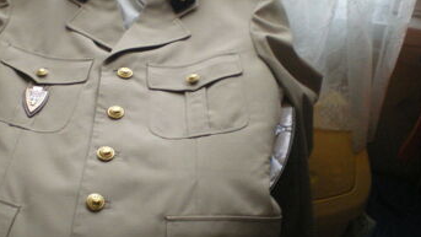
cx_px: 133
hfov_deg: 35.6
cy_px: 131
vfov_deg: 20.7
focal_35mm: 58
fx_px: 648
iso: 400
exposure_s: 1/50
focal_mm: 6.3
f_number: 3.1
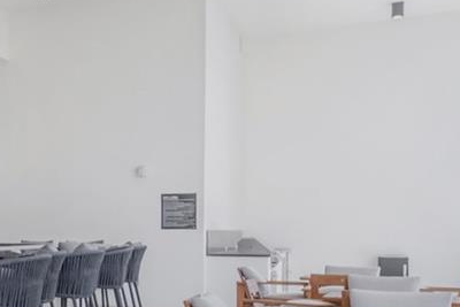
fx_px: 716
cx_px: -322
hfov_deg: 23.3
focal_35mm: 56
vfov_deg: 23.8
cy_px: 248
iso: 250
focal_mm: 14
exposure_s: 1/60
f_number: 8
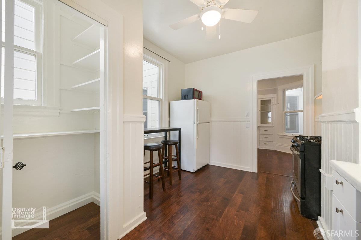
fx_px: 140
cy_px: 120
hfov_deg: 104.3
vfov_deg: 81.1
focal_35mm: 14
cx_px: 180
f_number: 11
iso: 640
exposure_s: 1/13
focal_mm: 14
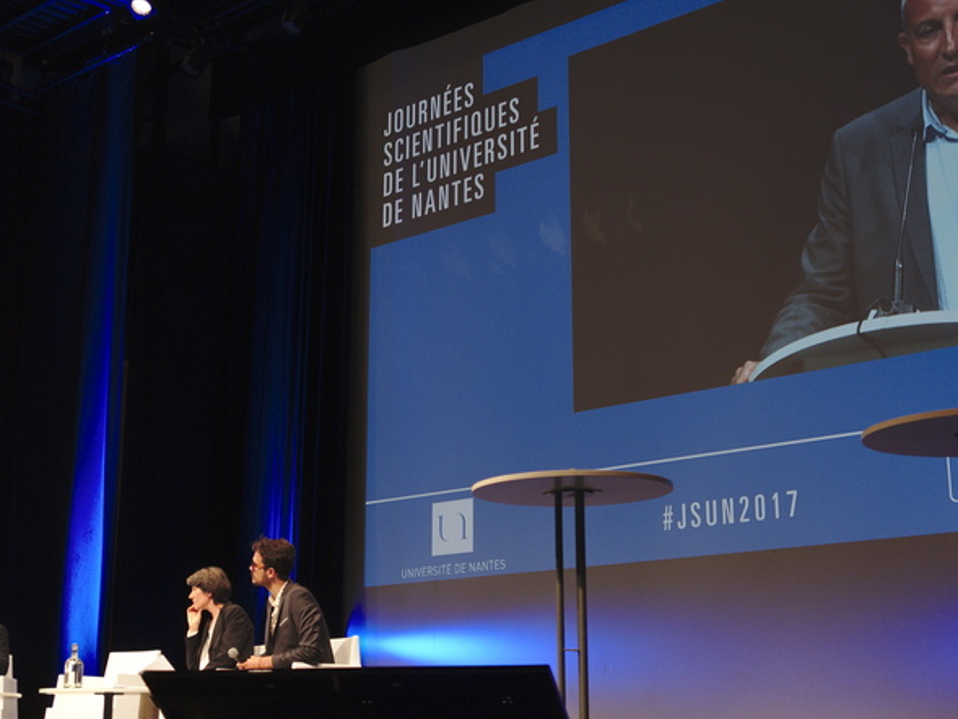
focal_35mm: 53
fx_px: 1467
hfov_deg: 36.2
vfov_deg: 27.5
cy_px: 355
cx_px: 485
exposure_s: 1/100
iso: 800
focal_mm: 27
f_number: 2.8
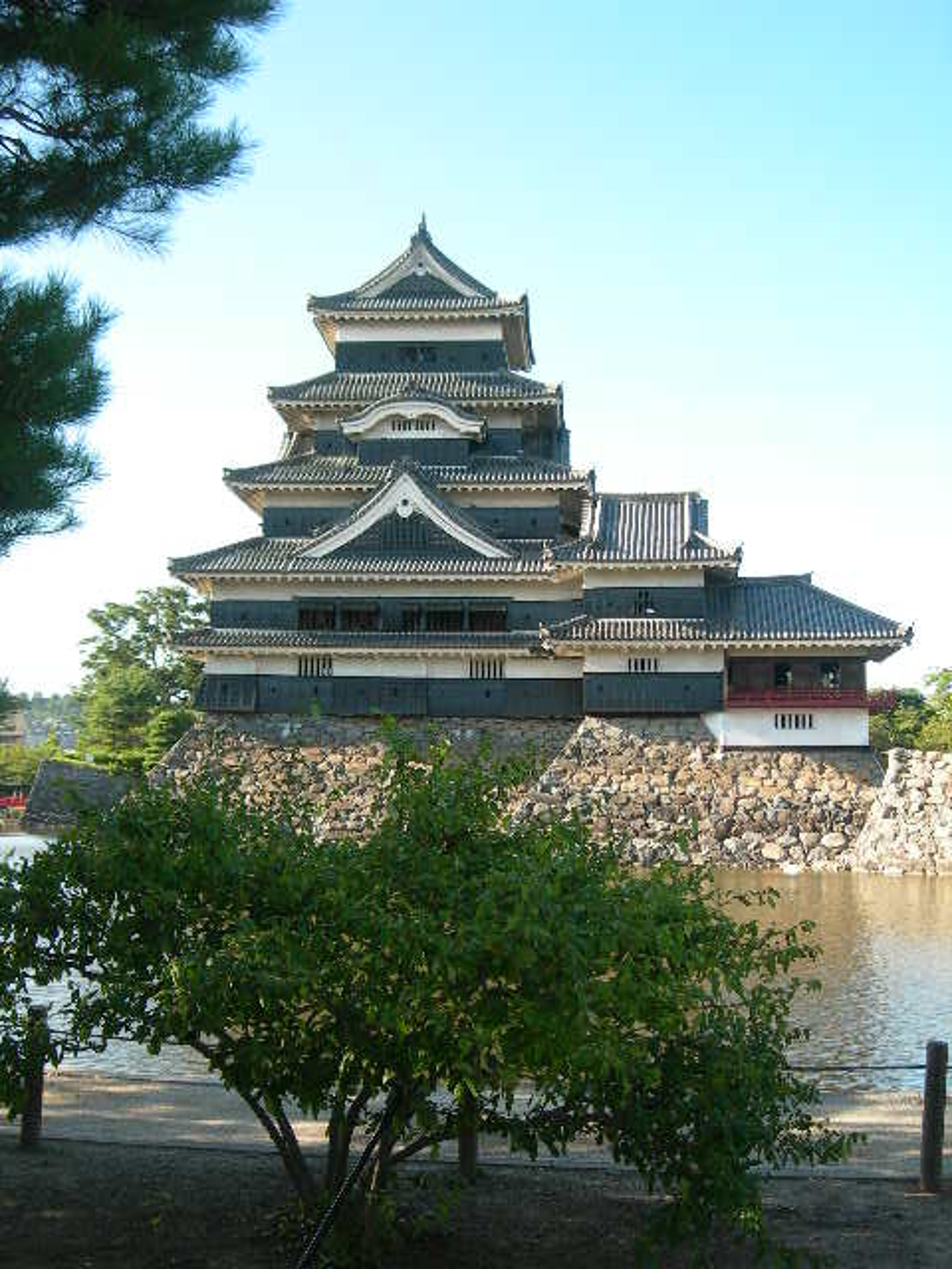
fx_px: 1503
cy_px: 634
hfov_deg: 35.1
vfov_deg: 45.8
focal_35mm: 41
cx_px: 476
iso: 50
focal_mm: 8.5
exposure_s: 1/198
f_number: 2.9
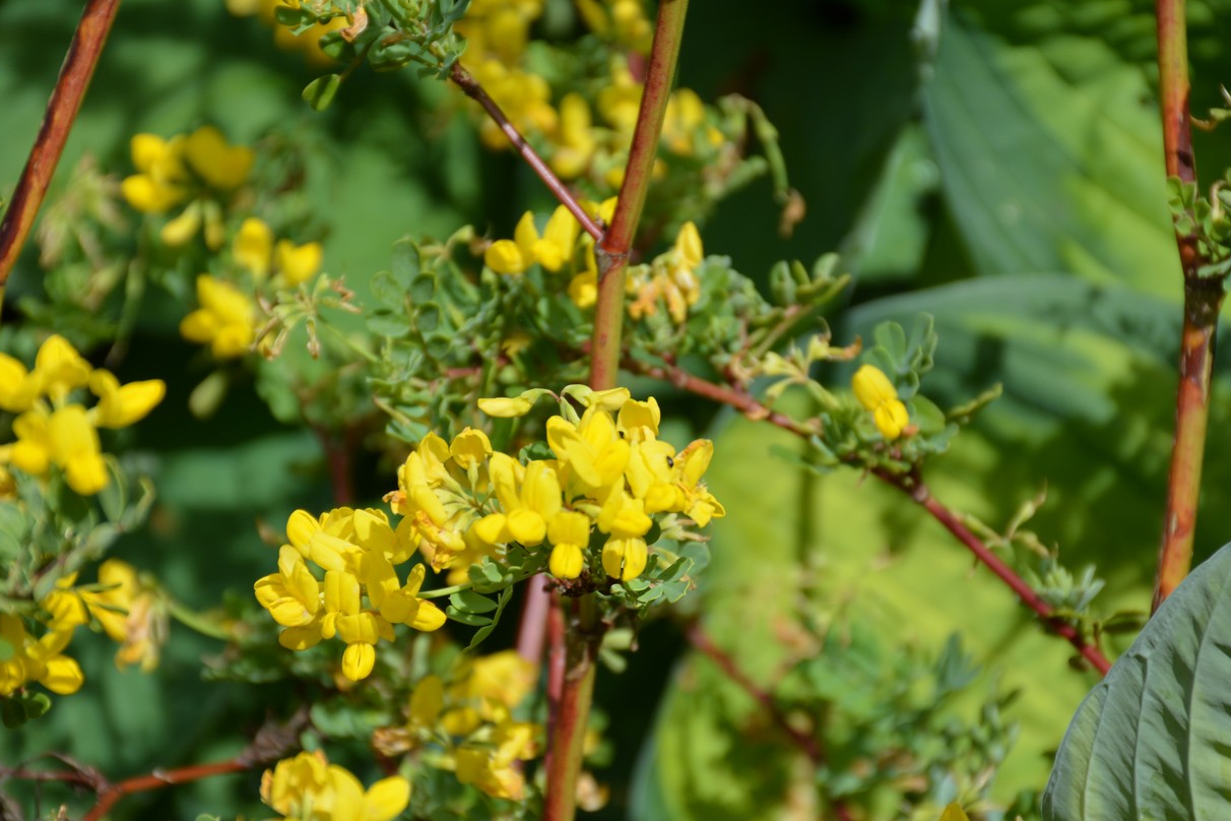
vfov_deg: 5.3
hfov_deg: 7.9
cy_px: 499
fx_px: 8890
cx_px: 559
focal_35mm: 260
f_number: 7.1
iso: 200
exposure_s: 1/800
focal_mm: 140
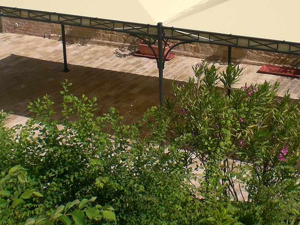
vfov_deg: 19.6
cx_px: 192
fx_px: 650
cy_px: 86
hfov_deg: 25.9
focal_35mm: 75
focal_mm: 6.3
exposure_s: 1/1000
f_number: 4.4
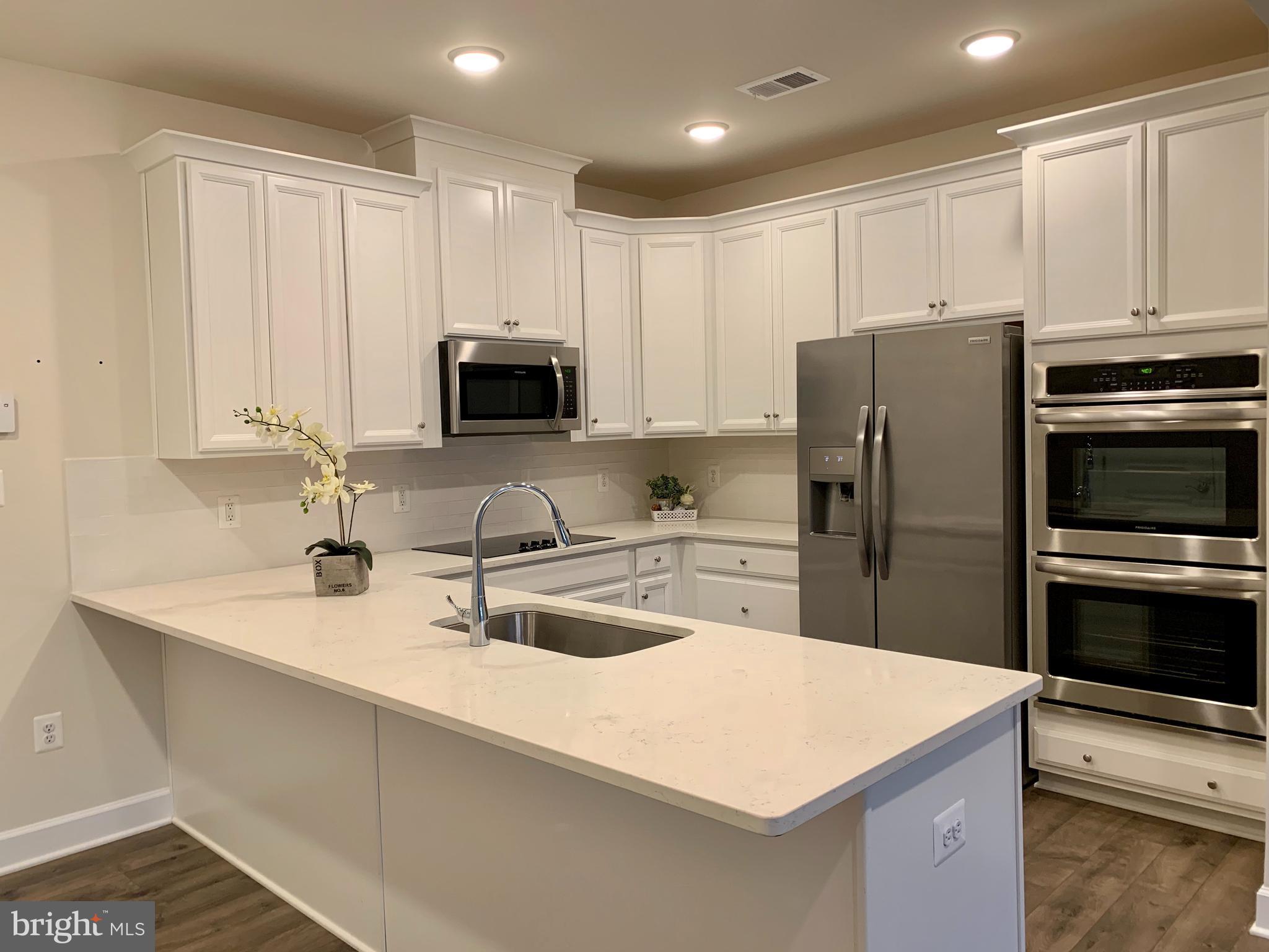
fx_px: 953
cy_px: 476
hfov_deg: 67.3
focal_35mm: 26
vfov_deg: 53.1
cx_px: 634
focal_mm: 4.25
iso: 80
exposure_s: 1/60
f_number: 1.8
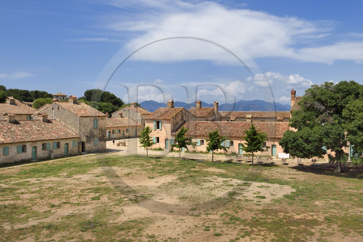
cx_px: 182
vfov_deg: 38.9
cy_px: 121
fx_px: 343
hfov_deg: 55.8
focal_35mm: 34
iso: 200
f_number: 14
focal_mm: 34
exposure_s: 1/250
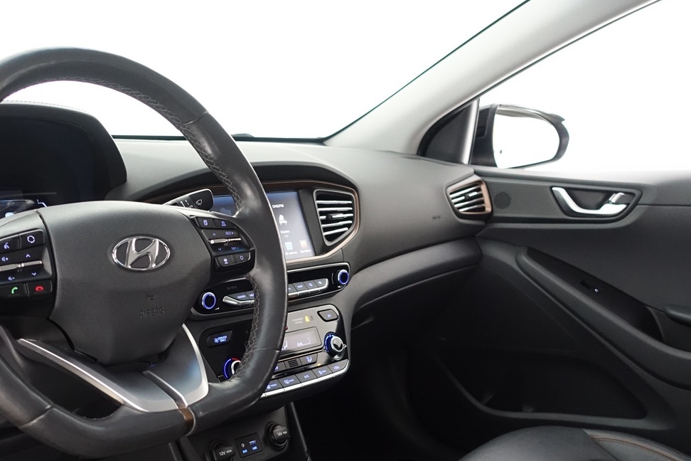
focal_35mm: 40
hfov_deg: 47.7
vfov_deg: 33.2
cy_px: 297
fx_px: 768
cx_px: 233
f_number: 2.5
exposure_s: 1/30
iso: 1000
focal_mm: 8.8
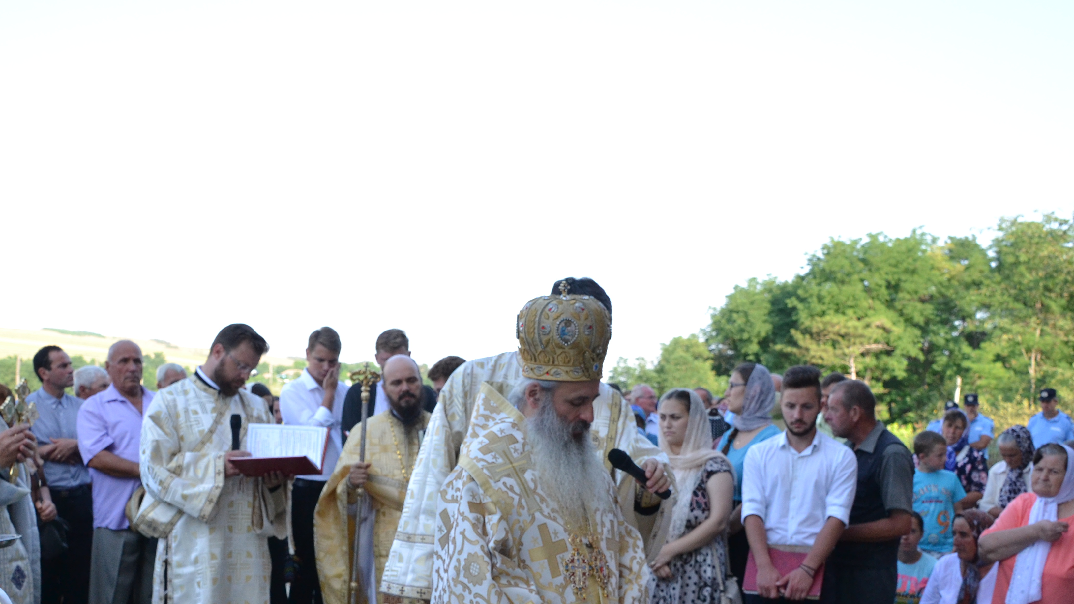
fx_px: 1139
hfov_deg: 50.4
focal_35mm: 40
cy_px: 487
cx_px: 493
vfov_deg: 29.0
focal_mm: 18
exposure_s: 1/1000
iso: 800
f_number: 4.5
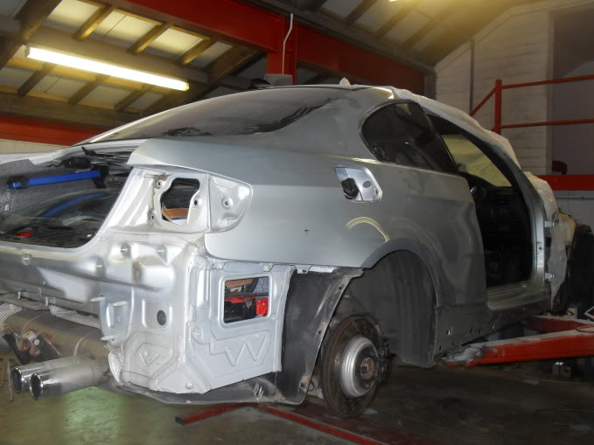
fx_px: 566
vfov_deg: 42.9
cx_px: 273
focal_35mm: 33
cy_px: 199
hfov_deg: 55.3
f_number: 2.8
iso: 200
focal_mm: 6
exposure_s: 1/45
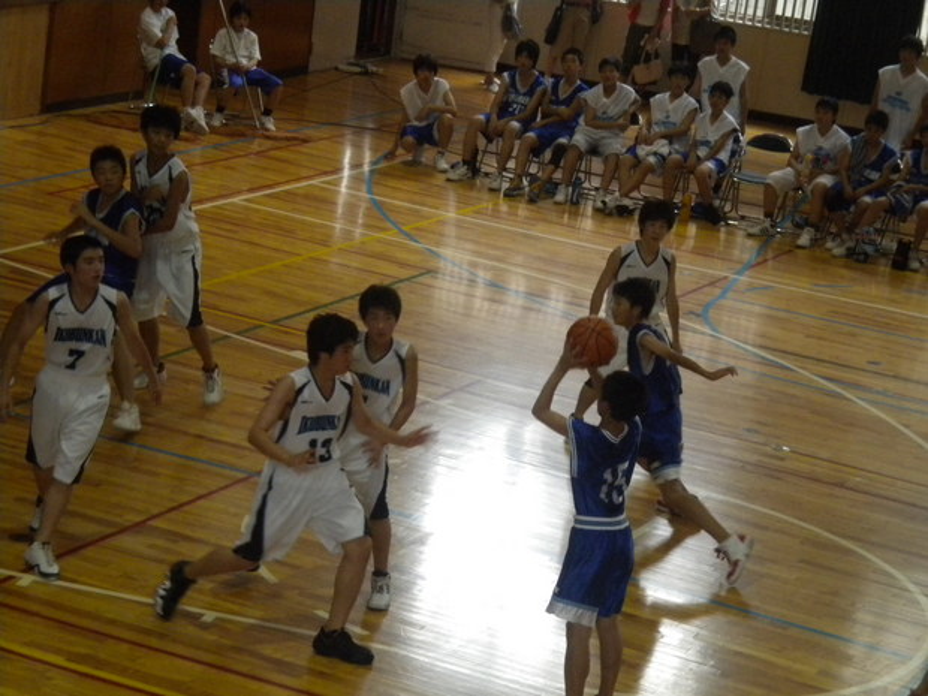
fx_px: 2815
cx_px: 464
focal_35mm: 105
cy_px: 348
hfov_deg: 18.7
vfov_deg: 14.1
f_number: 5.9
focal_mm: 18.9
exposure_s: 1/138
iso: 676
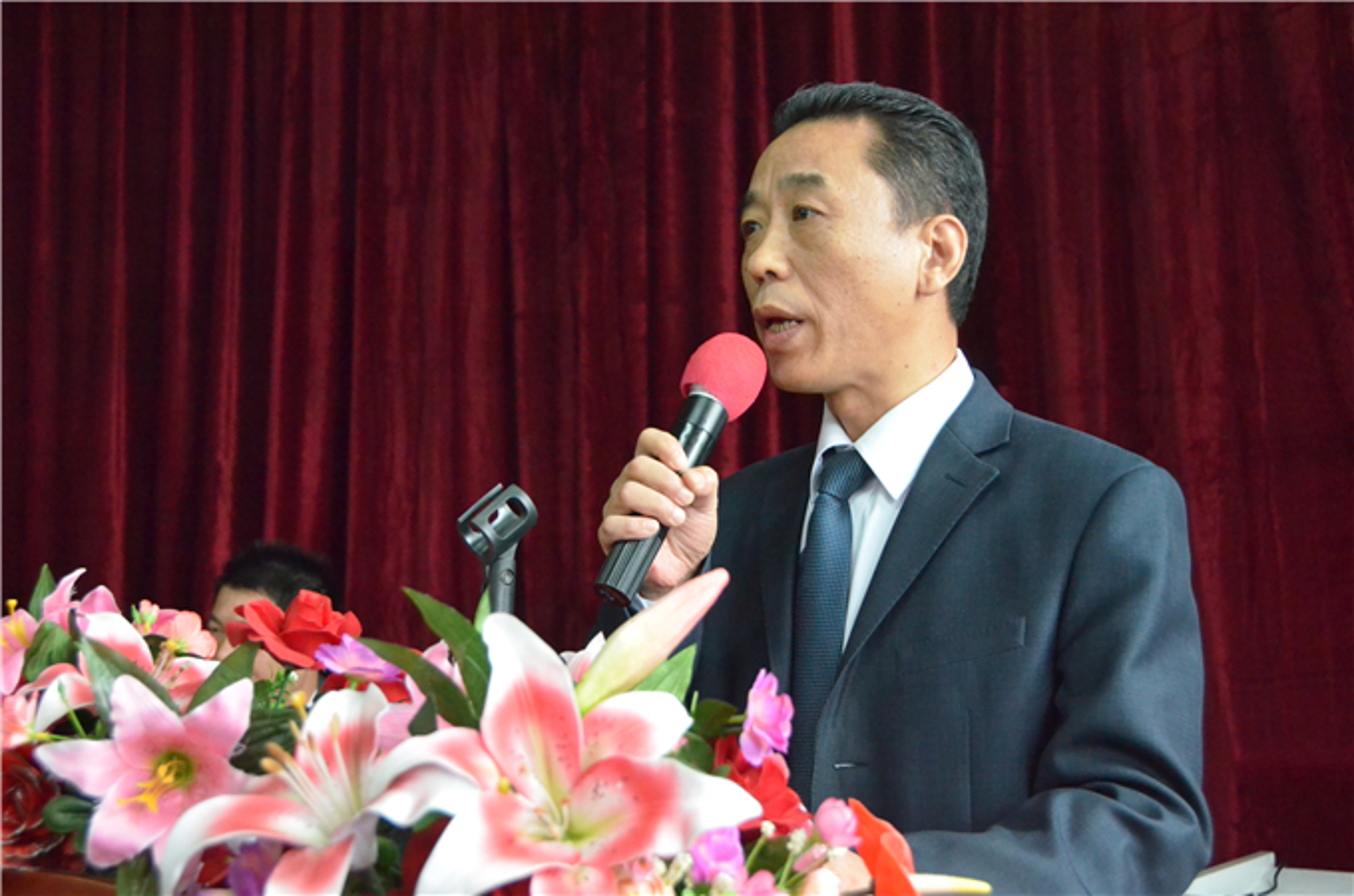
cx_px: 677
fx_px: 1914
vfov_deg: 26.4
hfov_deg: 39.0
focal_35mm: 51
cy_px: 448
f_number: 5
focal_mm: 34
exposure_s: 1/125
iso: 5600
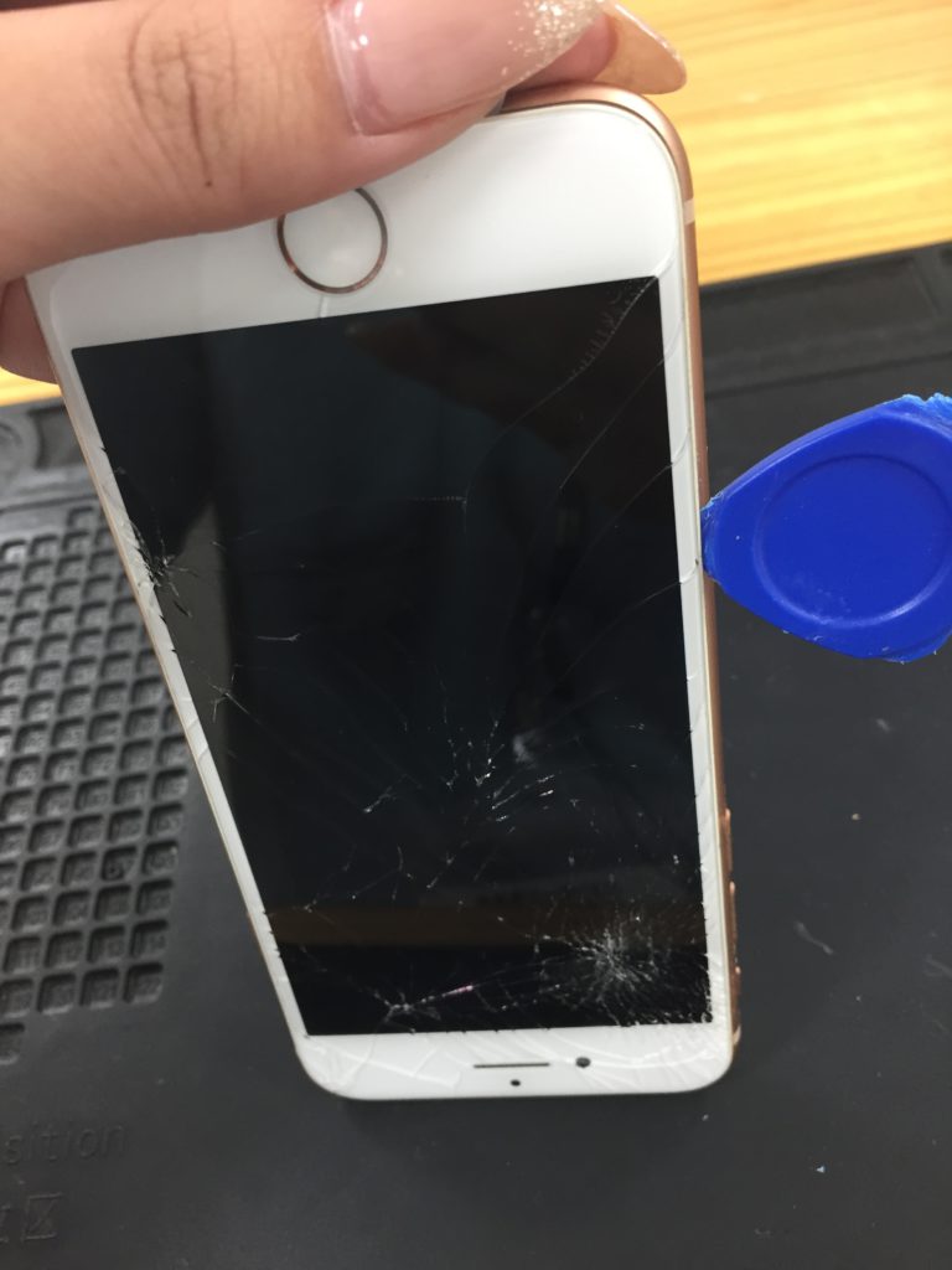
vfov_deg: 61.7
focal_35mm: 29
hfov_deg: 48.2
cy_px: 635
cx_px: 476
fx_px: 1063
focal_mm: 4.15
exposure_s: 1/30
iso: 50
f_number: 2.2
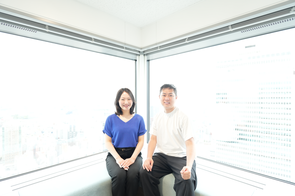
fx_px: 164
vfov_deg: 61.9
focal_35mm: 20
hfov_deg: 84.0
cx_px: 148
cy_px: 98
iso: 320
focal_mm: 20
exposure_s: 1/30
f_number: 4
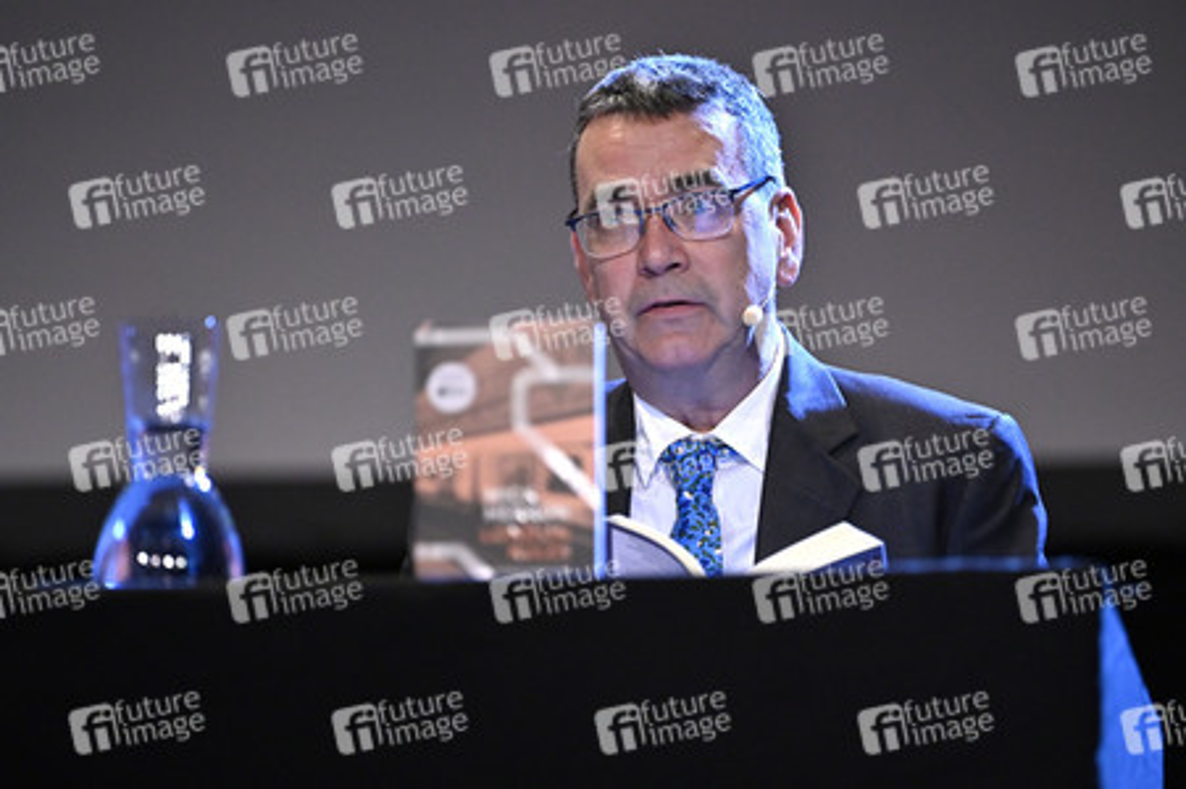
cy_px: 394
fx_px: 6584
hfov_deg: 10.3
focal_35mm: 200
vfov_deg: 6.9
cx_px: 593
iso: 2500
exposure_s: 1/320
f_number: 2.8
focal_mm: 200
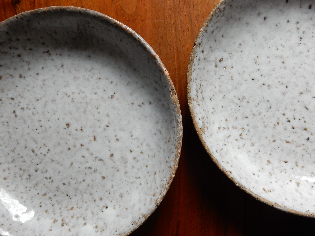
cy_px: 118
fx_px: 273
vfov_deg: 46.8
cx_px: 158
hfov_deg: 60.0
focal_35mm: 30
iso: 400
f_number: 4
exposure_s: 1/100
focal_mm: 5.4
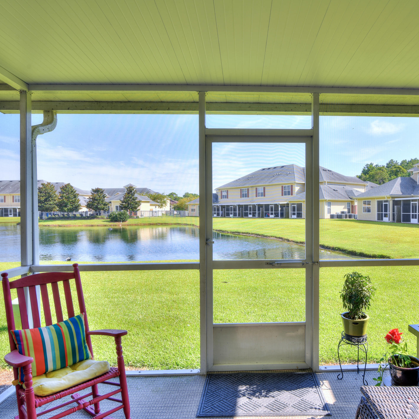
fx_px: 342
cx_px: 261
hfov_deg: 62.1
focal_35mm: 25
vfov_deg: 62.9
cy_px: 214
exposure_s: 1/30
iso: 64
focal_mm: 19
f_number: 8
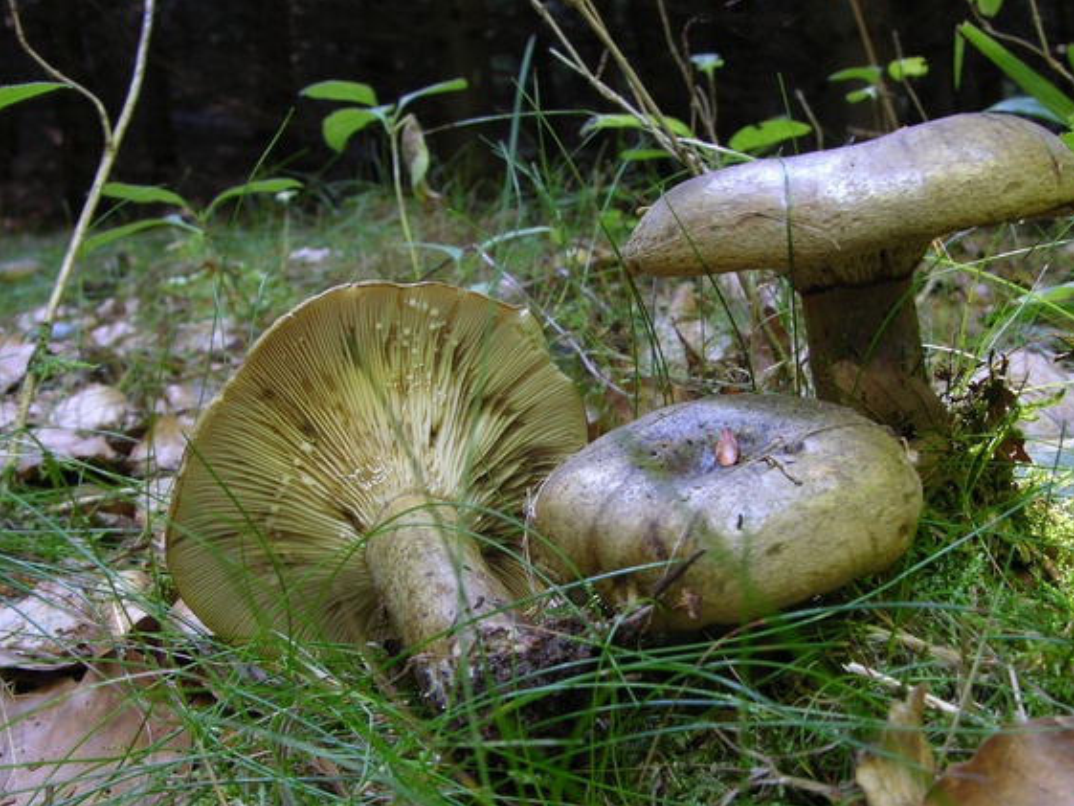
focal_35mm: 57
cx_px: 580
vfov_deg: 25.6
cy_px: 456
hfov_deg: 33.8
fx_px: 1769
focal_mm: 12.7
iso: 50
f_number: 7.6
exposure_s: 1.9
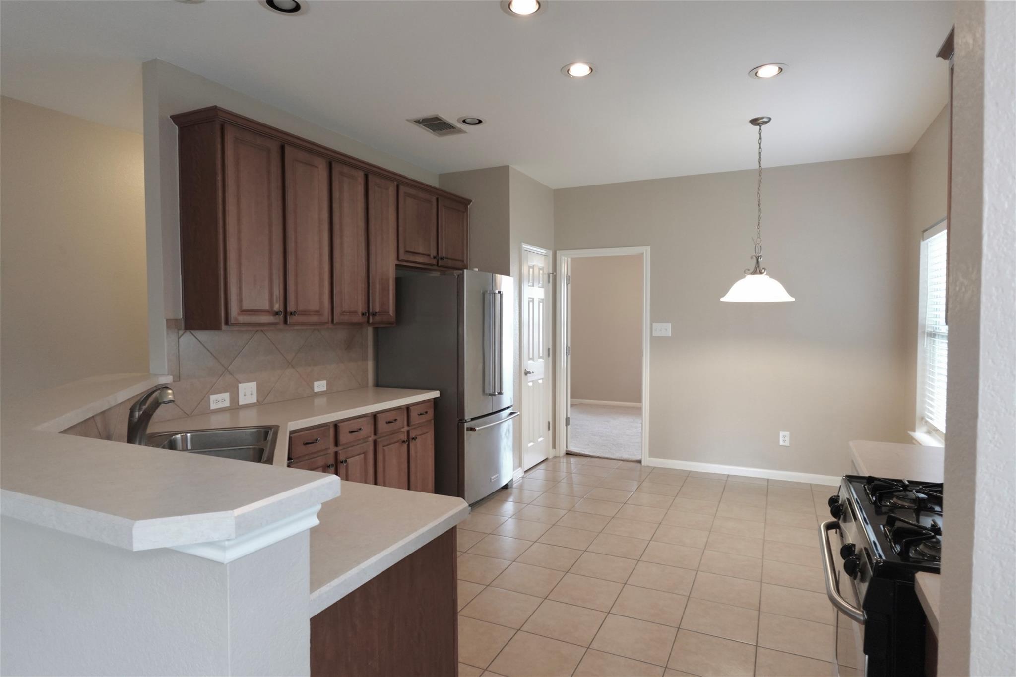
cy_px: 338
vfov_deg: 61.9
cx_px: 508
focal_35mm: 20
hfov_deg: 84.0
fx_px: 564
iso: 500
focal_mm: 7.6
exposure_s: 1/80
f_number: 2
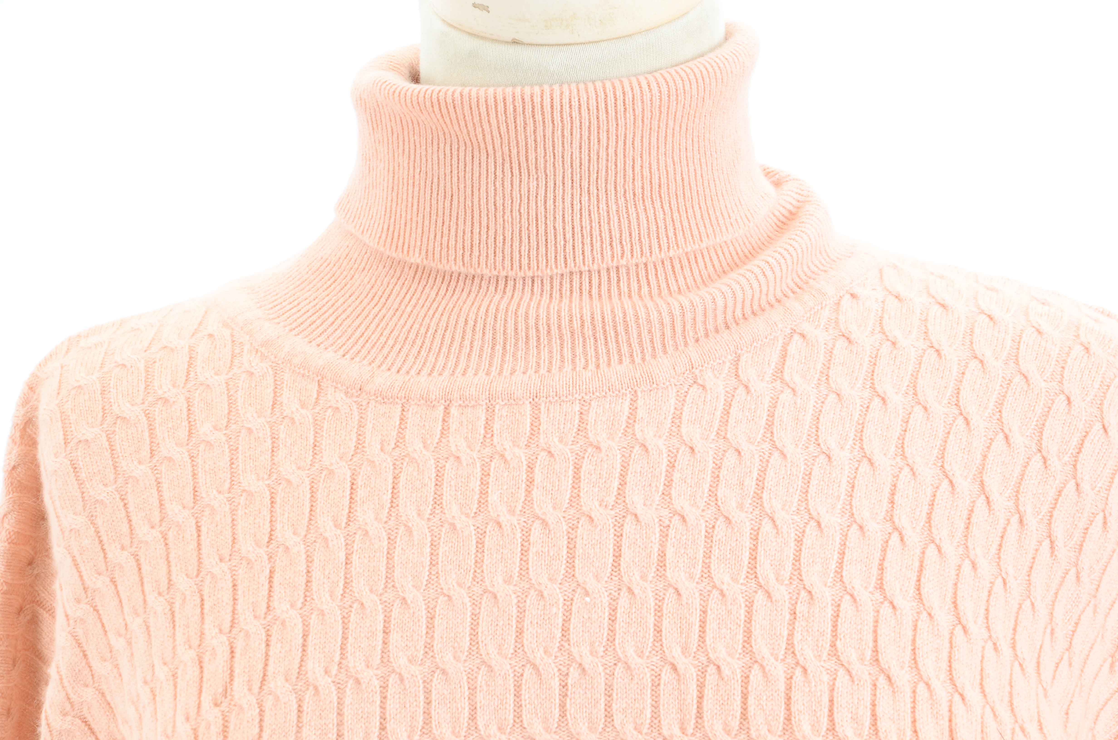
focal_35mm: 135
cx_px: 559
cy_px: 370
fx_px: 4184
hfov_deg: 15.2
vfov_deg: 10.1
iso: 400
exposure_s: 1/80
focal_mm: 90
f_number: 10
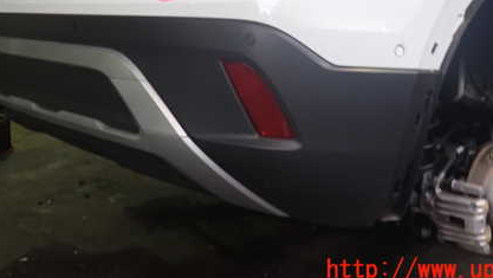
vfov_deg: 24.6
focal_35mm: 47
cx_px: 239
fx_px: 615
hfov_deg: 43.7
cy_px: 19
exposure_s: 1/30
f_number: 2.3
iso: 200
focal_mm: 5.4
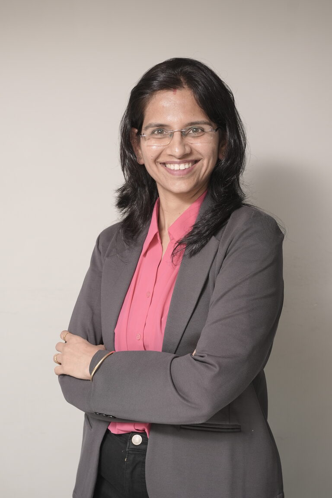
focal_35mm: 52
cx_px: 166
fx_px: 719
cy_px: 249
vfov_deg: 38.2
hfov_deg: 26.0
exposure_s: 1/200
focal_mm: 35
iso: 250
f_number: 5
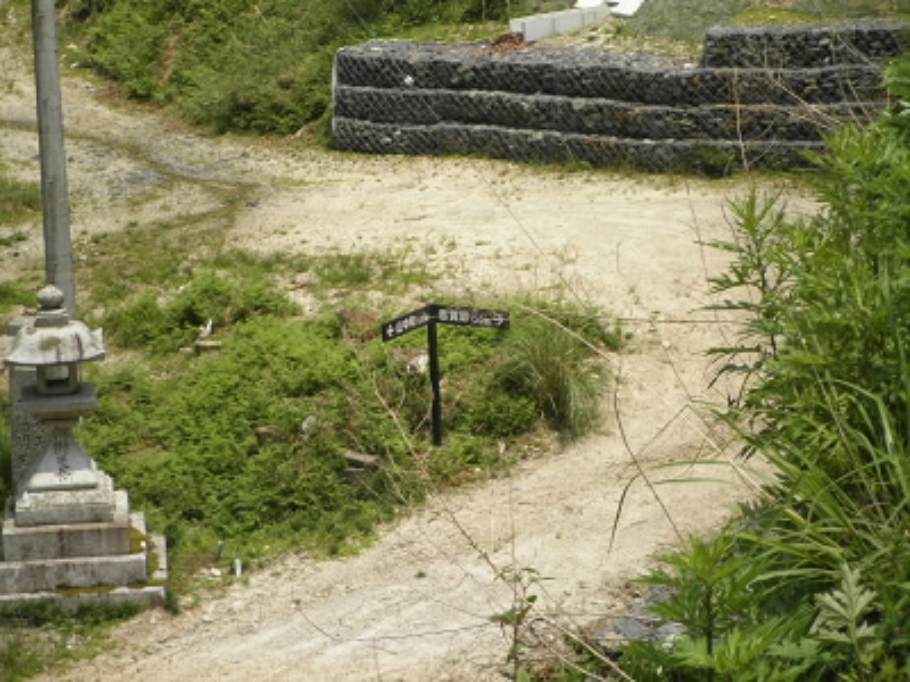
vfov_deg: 13.7
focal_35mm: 108
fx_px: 2839
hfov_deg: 18.2
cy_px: 341
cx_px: 455
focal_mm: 19.6
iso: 64
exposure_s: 1/250
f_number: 5.9
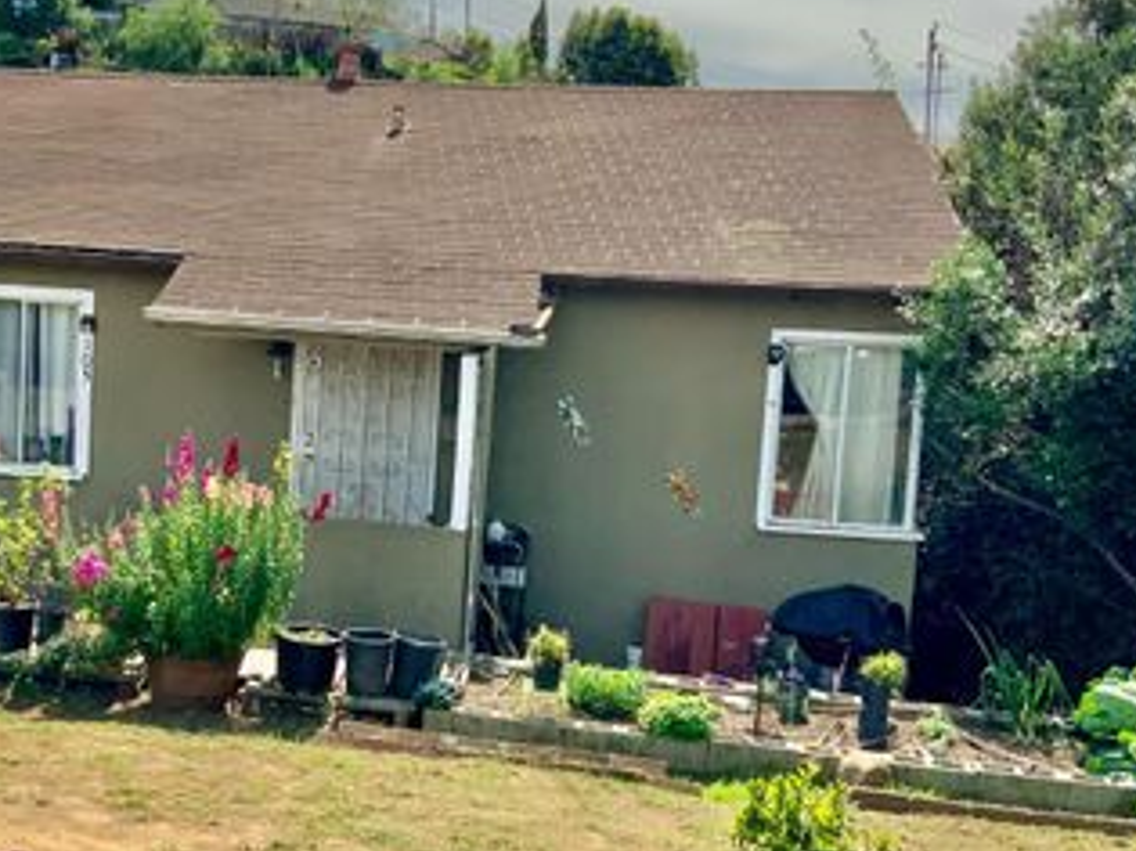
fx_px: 1509
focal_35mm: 46
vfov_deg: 31.5
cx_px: 361
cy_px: 416
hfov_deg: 40.6
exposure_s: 1/1786
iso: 16
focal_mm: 3
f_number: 1.8
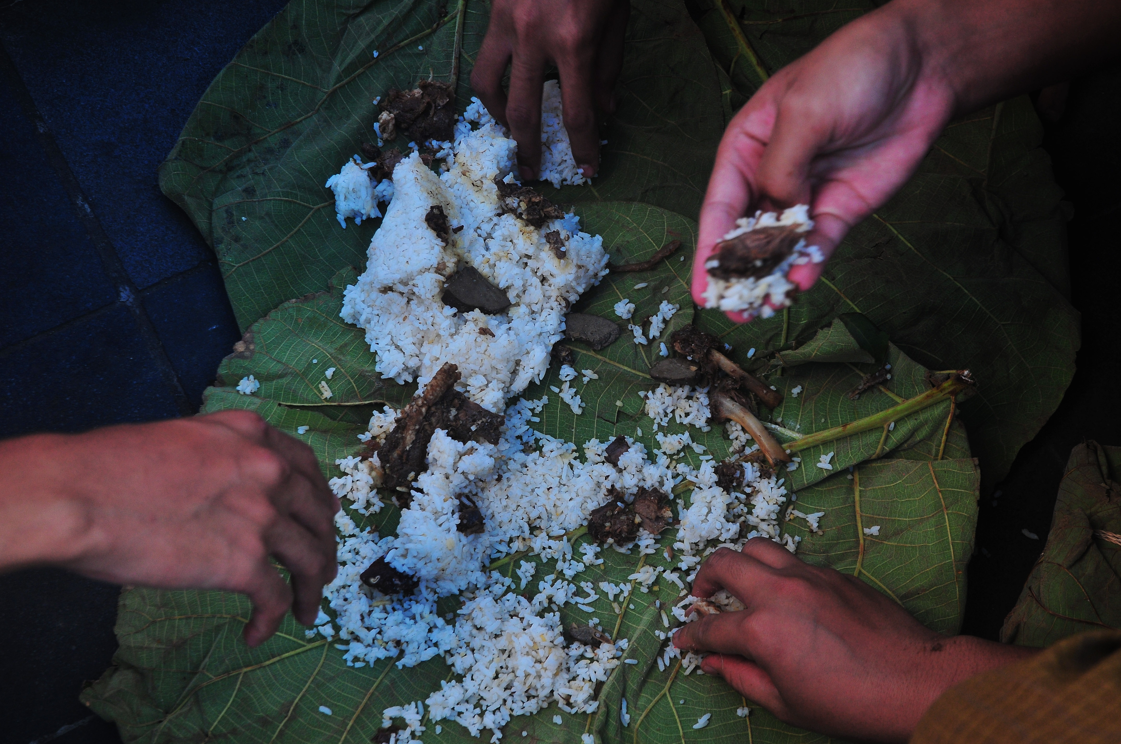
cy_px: 372
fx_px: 1633
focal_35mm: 52
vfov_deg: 25.7
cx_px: 560
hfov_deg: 37.9
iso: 280
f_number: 5.6
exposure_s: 1/125
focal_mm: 35
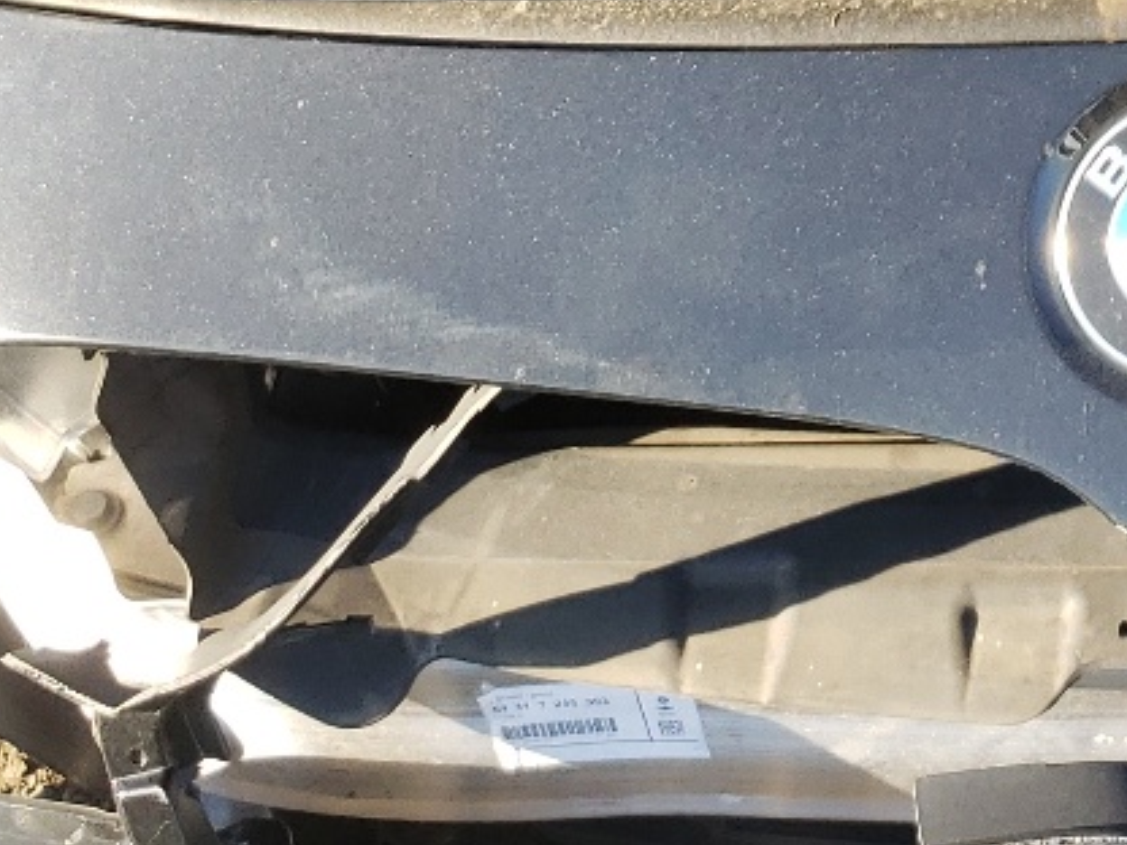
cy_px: -628
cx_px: 1387
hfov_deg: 18.5
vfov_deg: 13.4
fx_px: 3256
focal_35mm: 100
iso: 50
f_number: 1.5
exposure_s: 1/357
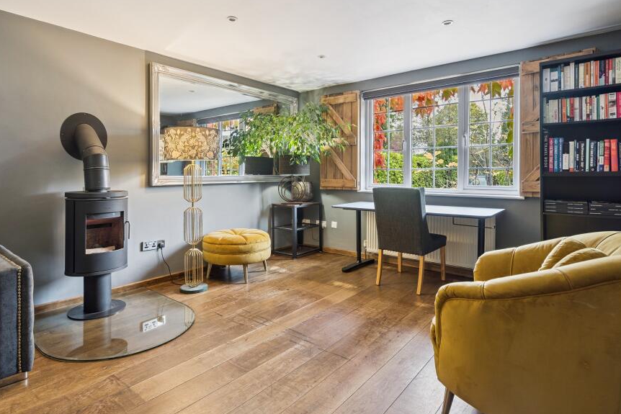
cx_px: 296
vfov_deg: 64.3
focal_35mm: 19
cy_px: 180
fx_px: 328
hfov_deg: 86.8
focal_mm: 16
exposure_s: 1/6
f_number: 5.6
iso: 320
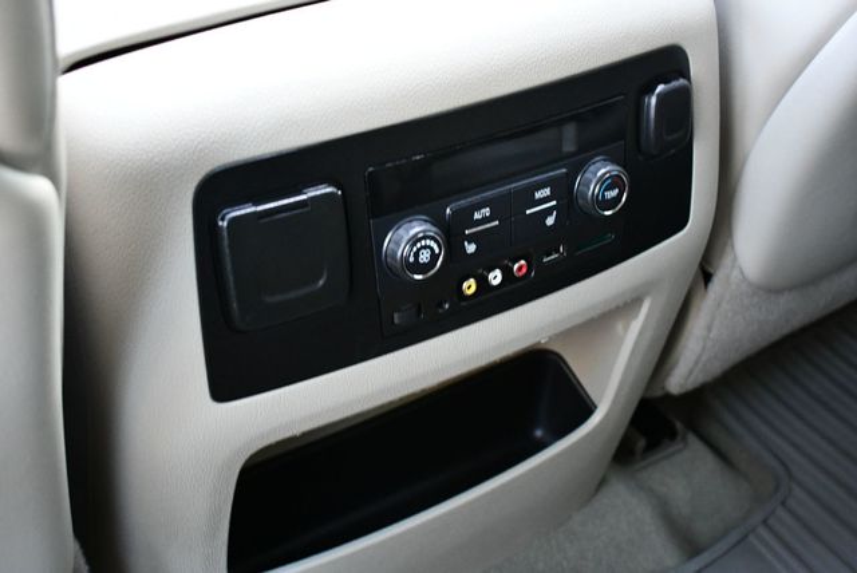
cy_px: 286
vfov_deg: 28.1
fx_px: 1144
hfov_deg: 41.1
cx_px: 428
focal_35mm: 48
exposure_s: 1/125
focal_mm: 24
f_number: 4
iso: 2800
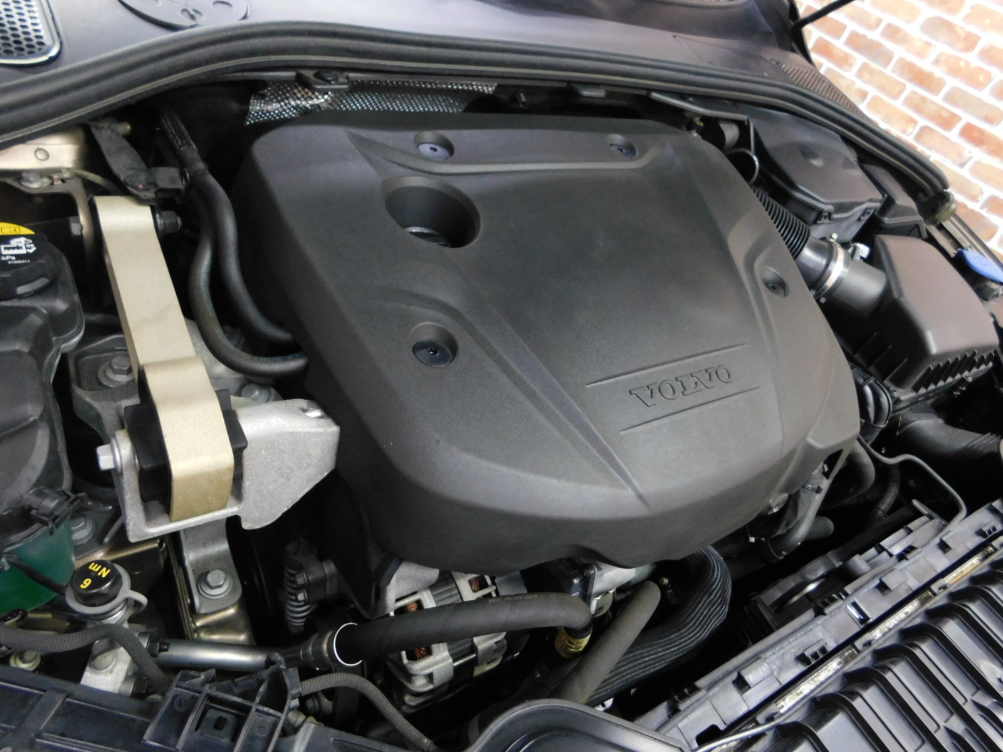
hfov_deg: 73.9
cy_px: 376
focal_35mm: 23
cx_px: 502
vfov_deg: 58.9
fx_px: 666
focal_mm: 4
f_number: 3
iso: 400
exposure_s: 1/13
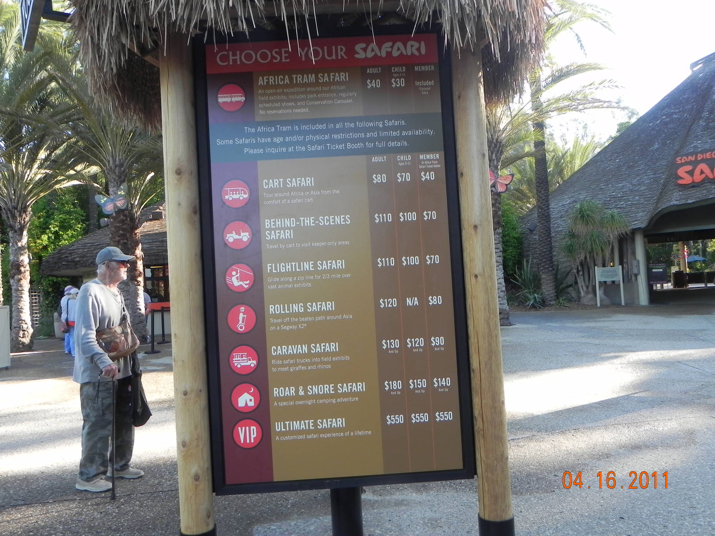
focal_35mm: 29
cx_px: 358
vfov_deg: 48.2
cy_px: 268
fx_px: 599
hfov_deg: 61.7
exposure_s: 1/107
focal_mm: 5.2
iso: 160
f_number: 4
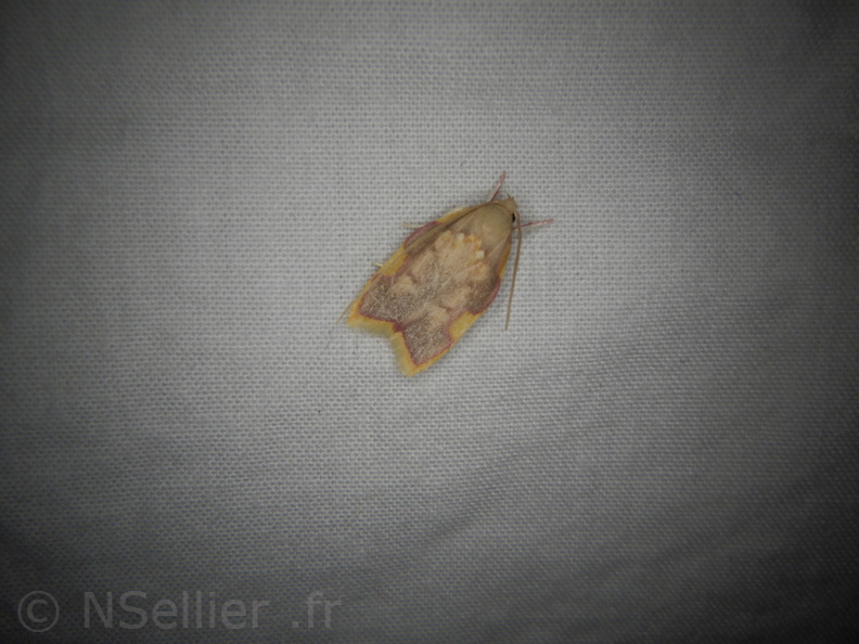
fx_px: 844
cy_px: 322
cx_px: 430
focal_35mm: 34
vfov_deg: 41.8
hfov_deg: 54.0
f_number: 4.6
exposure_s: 1/1250
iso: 125
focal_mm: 6.1
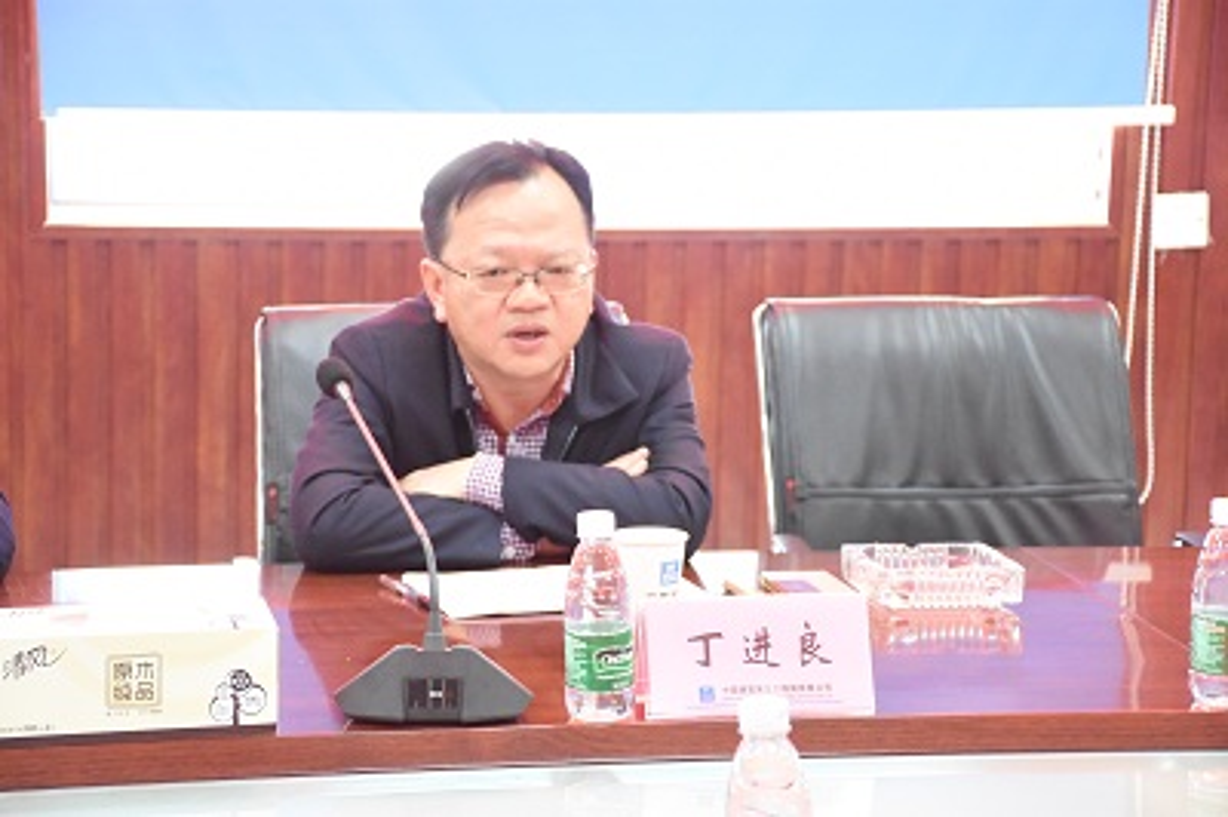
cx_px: 614
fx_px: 3374
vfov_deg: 13.8
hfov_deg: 20.6
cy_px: 408
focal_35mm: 99
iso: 8000
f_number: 5
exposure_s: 1/50
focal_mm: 66
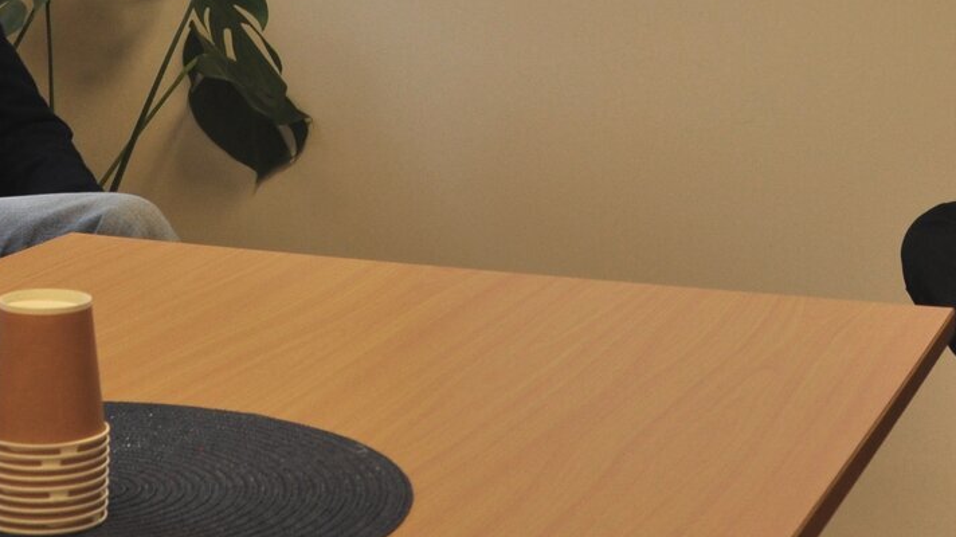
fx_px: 2458
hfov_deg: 22.0
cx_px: 473
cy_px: -97
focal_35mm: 97
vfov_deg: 12.2
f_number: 7.1
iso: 320
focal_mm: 22
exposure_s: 1/30
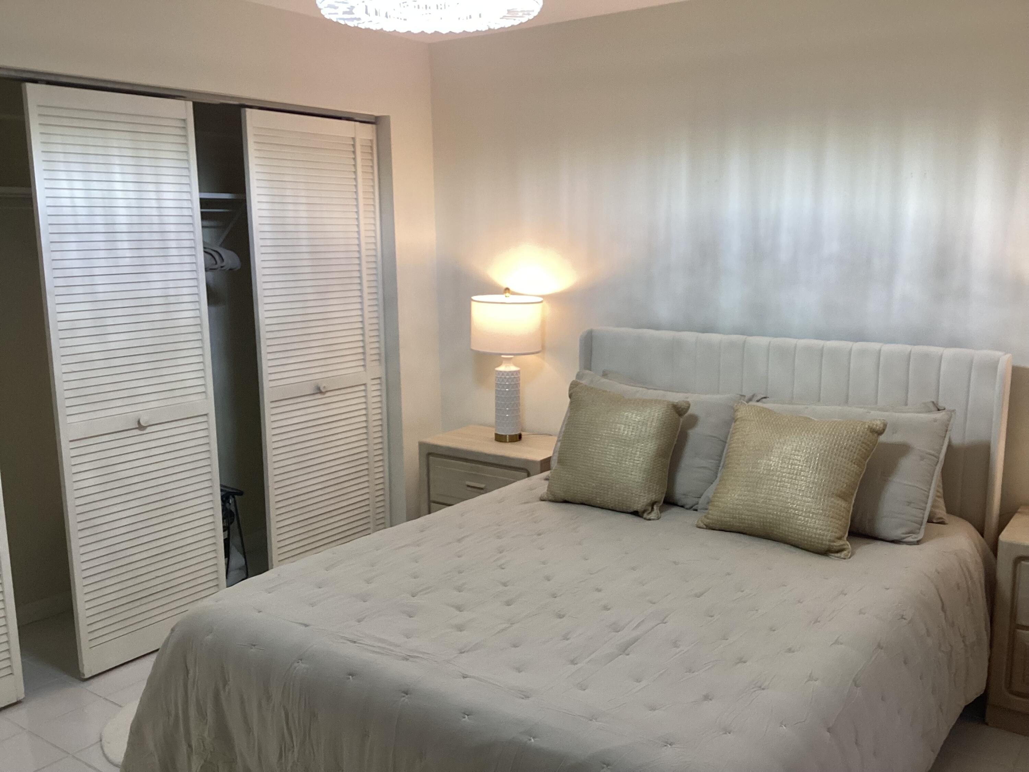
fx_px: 922
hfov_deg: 58.4
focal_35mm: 31
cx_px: 514
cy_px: 386
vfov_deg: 45.4
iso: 100
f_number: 2.4
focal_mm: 3.3
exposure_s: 1/60
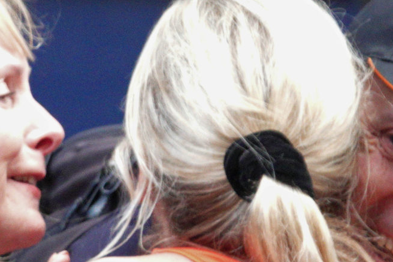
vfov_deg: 1.0
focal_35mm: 1409
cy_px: 311
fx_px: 15377
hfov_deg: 1.5
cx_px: -158
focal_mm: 132.24
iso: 2000
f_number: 4
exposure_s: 1/320
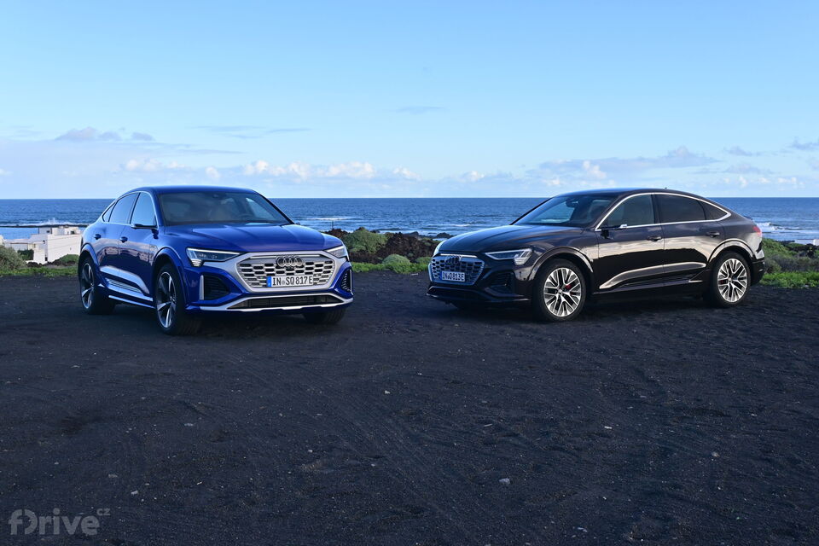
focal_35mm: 44
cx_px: 410
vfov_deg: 30.8
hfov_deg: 45.0
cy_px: 273
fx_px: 990
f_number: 7.1
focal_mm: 29
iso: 100
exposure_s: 1/200
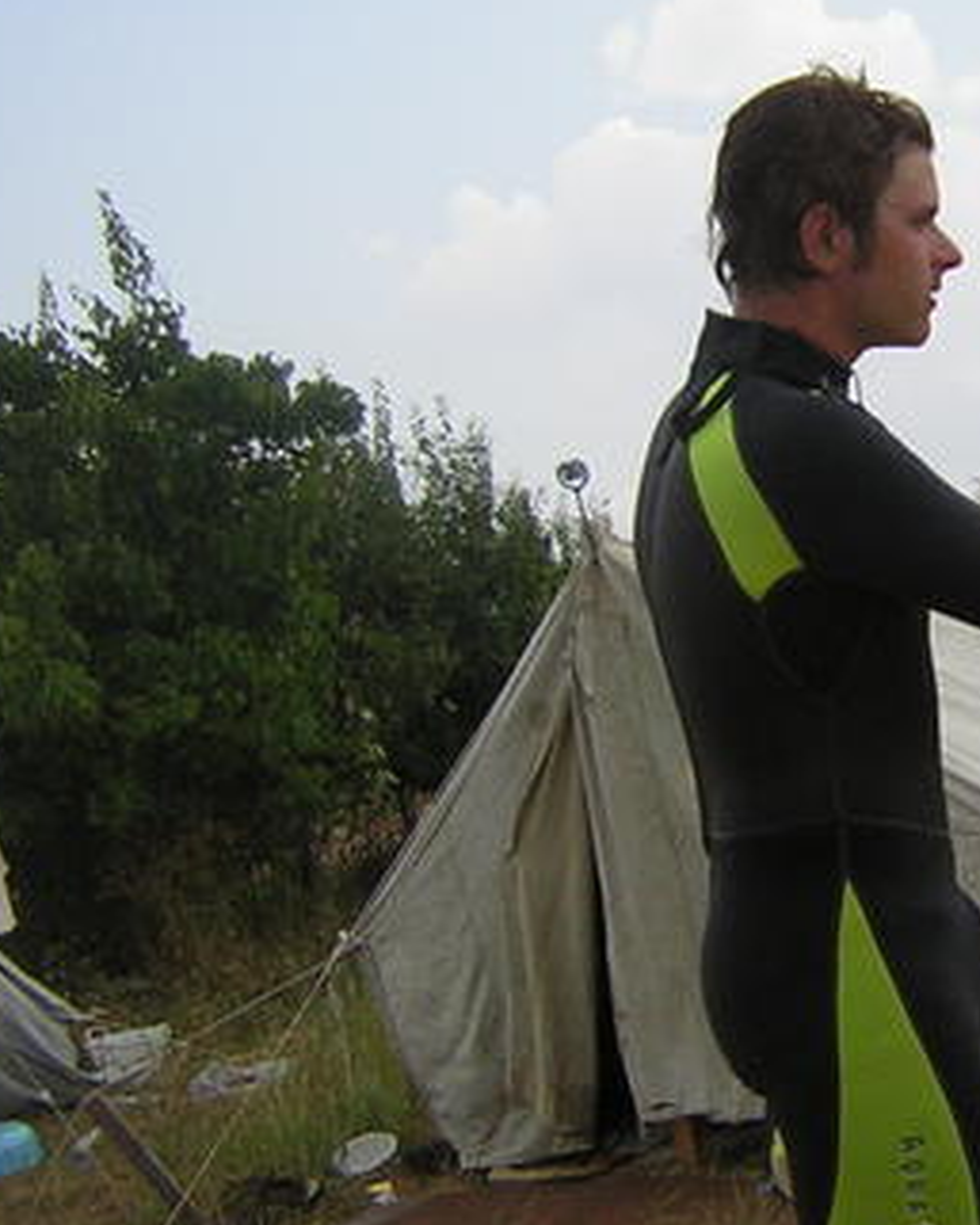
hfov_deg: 20.9
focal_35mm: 70
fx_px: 2537
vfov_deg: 27.1
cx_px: 1041
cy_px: 626
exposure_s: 1/620
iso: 50
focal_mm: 4.7
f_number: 2.6
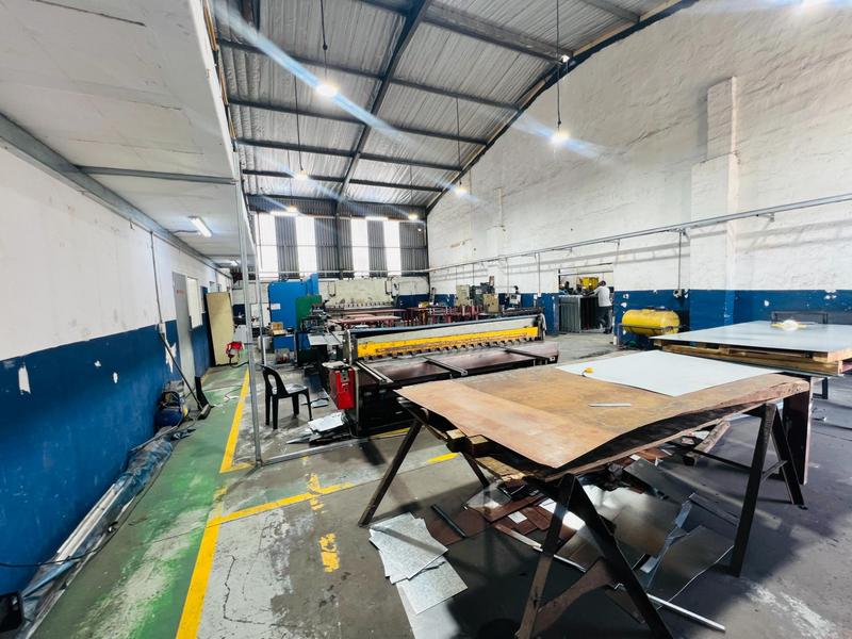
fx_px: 320
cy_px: 320
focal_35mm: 13
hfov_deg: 106.2
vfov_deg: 89.9
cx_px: 426
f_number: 1.8
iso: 40
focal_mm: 1.57
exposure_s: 1/33
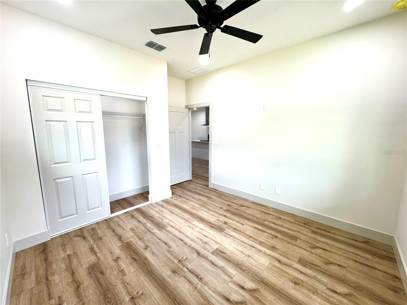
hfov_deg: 102.1
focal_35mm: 14
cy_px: 152
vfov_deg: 85.7
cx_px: 204
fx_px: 165
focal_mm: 2.22
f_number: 2.2
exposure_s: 1/120
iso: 250
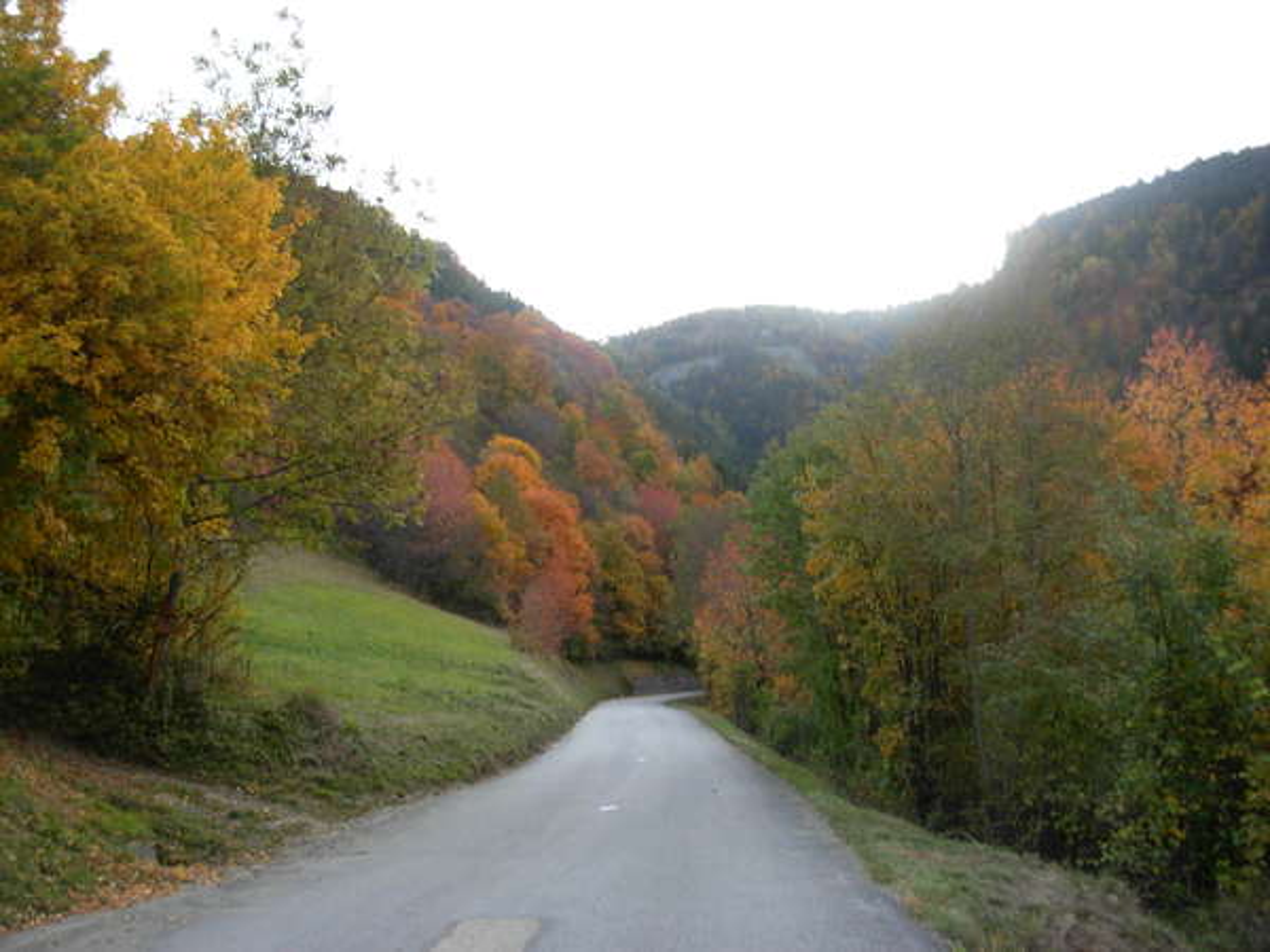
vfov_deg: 37.7
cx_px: 635
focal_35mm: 38
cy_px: 476
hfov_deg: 49.0
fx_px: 1394
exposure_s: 1/152
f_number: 2.9
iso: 79
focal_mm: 6.3
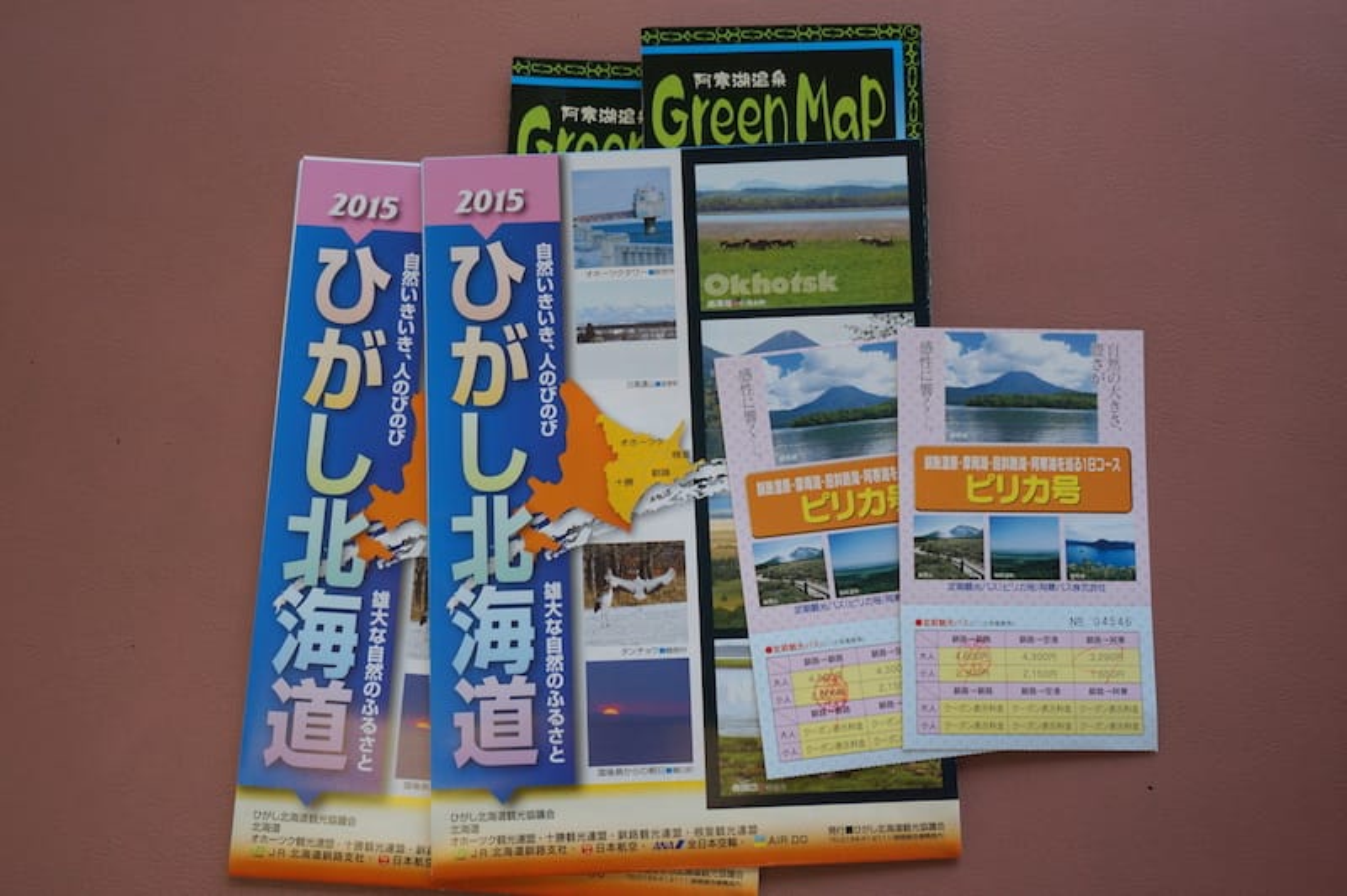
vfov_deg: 34.2
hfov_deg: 49.6
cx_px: 674
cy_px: 448
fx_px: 1458
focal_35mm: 39
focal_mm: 26
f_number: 4.5
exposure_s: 1/60
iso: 100
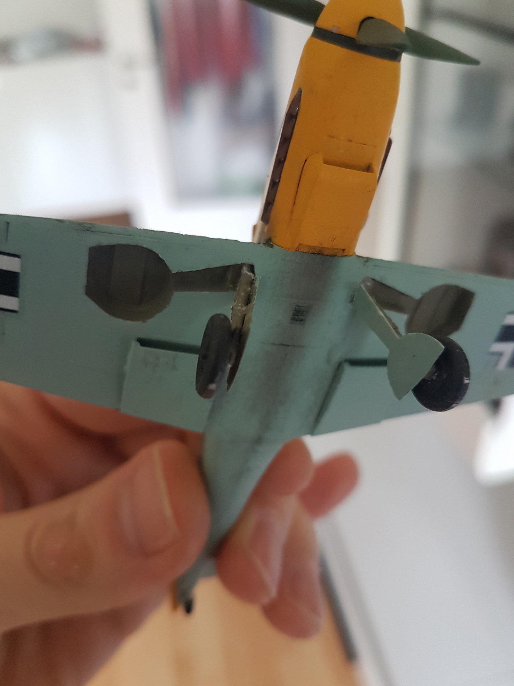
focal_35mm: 27
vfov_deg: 65.3
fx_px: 535
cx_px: 263
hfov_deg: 51.3
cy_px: 348
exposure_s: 1/50
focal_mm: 4.2
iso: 200
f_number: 1.7
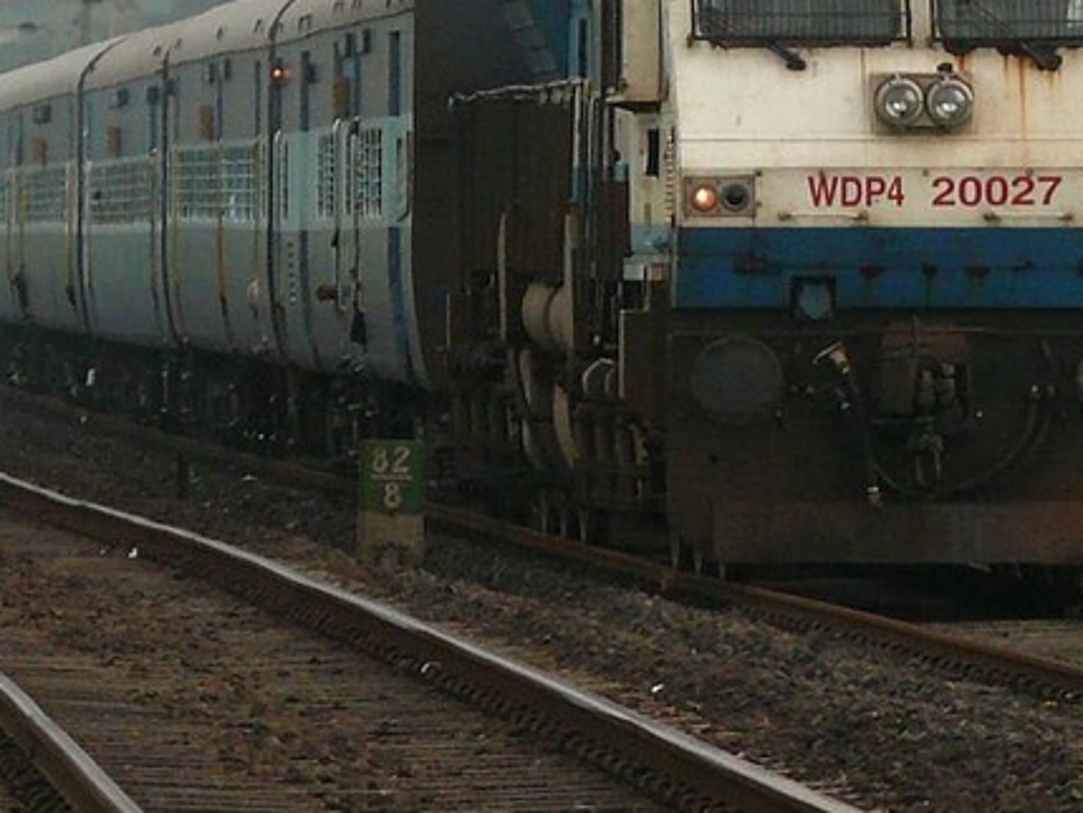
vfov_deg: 3.8
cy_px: 101
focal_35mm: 388
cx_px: 510
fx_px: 12142
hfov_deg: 5.1
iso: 200
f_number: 3.6
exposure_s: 1/320
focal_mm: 39.4
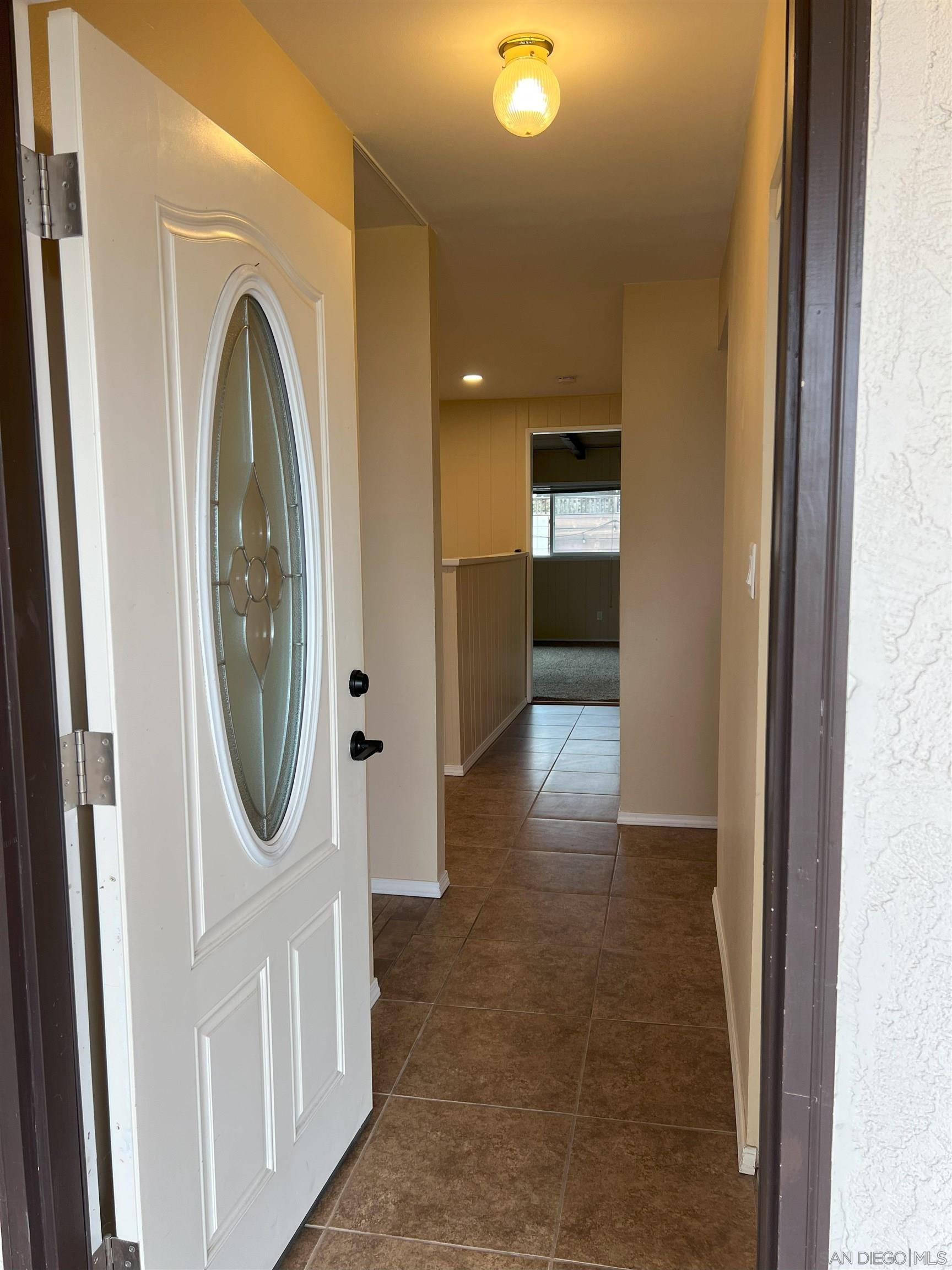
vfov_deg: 67.3
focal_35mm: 26
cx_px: 476
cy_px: 635
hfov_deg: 53.1
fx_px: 953
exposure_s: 1/120
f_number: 1.5
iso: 50
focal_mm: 5.7
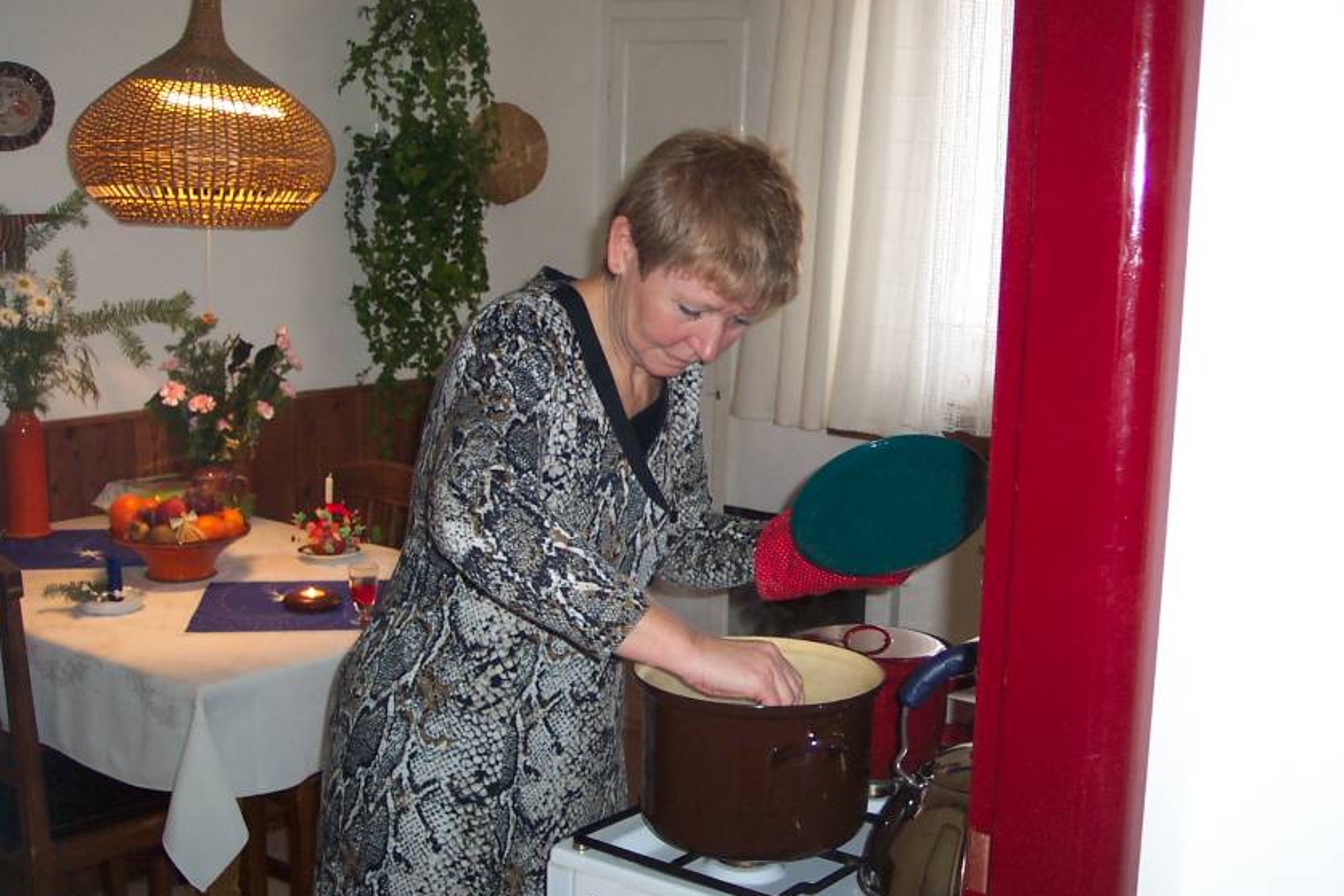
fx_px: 1680
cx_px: 791
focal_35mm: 45
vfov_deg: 29.8
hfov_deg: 43.4
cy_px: 468
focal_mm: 8
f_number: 2.8
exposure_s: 1/30
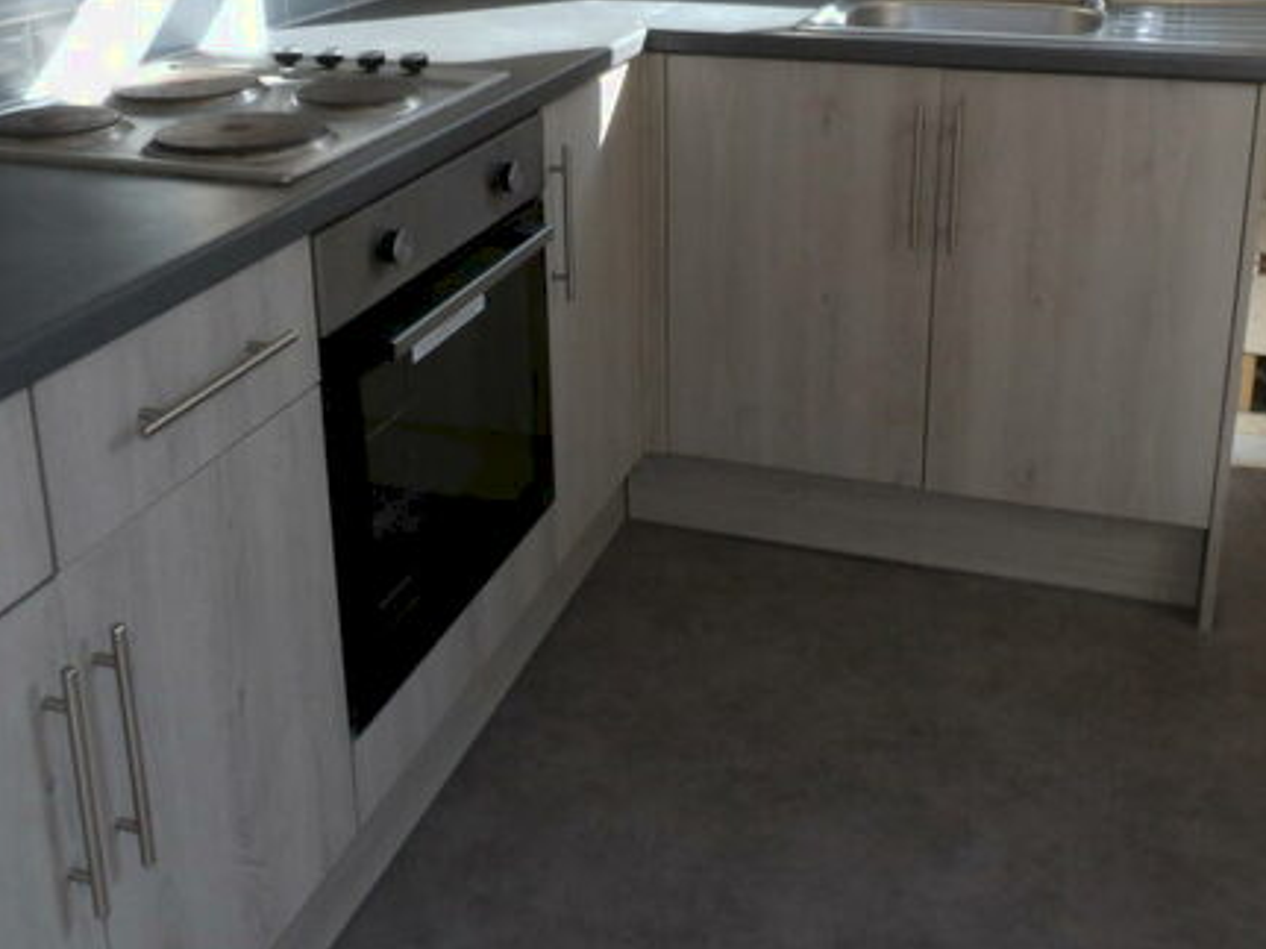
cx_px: 626
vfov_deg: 36.0
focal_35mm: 39
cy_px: 242
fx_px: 1426
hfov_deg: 47.9
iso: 115
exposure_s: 1/30
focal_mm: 4.3
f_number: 4.1
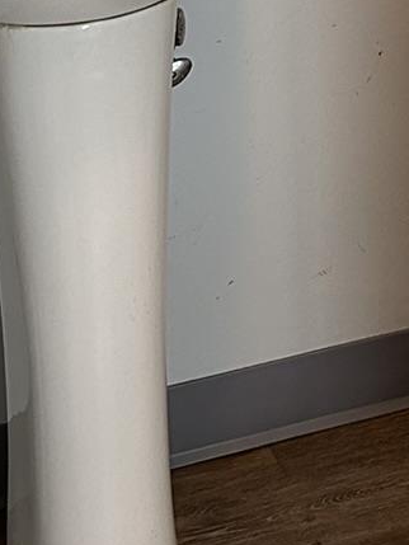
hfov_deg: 11.8
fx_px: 1952
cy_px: -314
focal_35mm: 124
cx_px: 460
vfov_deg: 14.6
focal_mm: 5.7
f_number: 1.5
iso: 160
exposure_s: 1/60
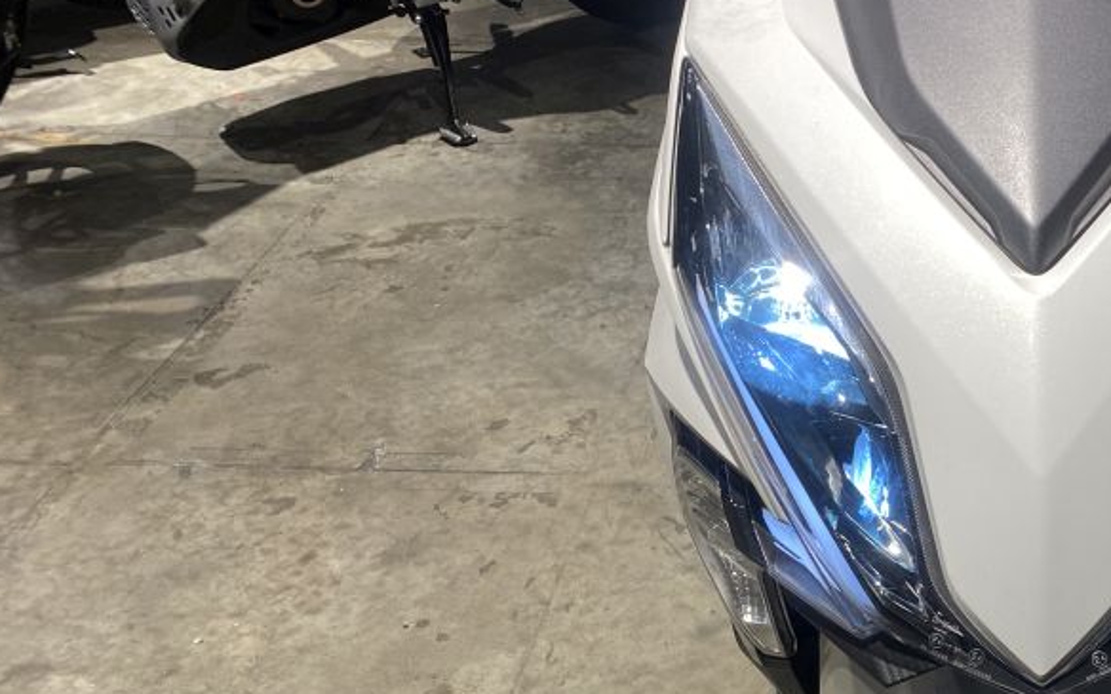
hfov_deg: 37.7
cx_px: 999
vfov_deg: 25.4
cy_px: 560
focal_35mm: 50
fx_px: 1514
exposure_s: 1/100
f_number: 1.8
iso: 50
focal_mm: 4.25
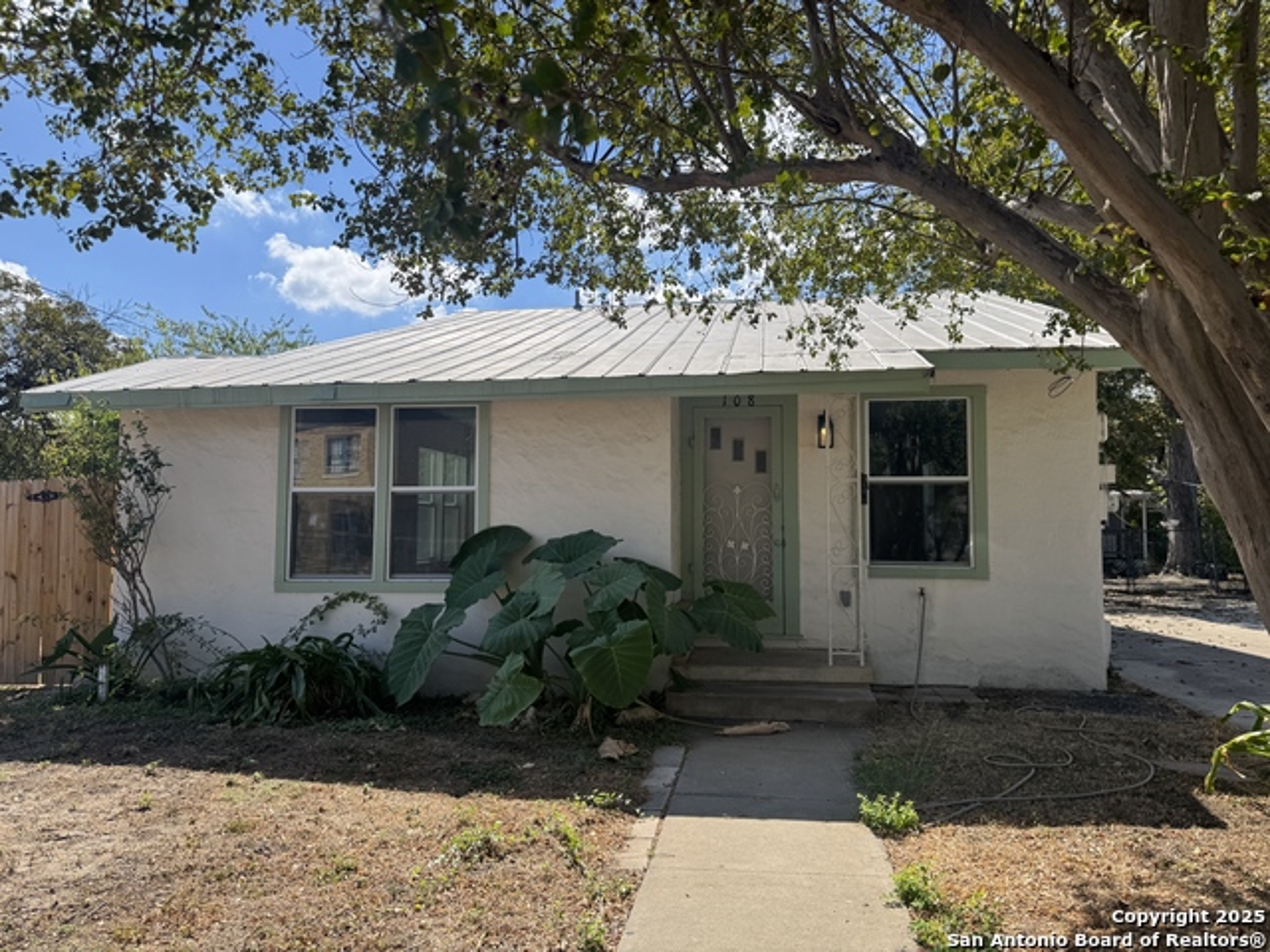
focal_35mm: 24
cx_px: 635
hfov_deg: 71.6
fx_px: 881
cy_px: 476
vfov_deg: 56.8
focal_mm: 6.76
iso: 80
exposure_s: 1/3597
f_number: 1.78
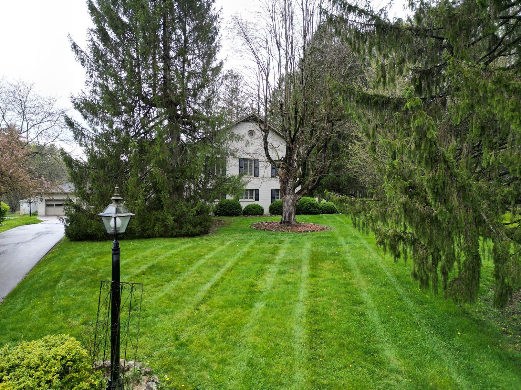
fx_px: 361
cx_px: 260
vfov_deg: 56.8
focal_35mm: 24
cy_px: 195
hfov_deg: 71.6
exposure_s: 1/320
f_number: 1.7
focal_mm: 6.72
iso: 110
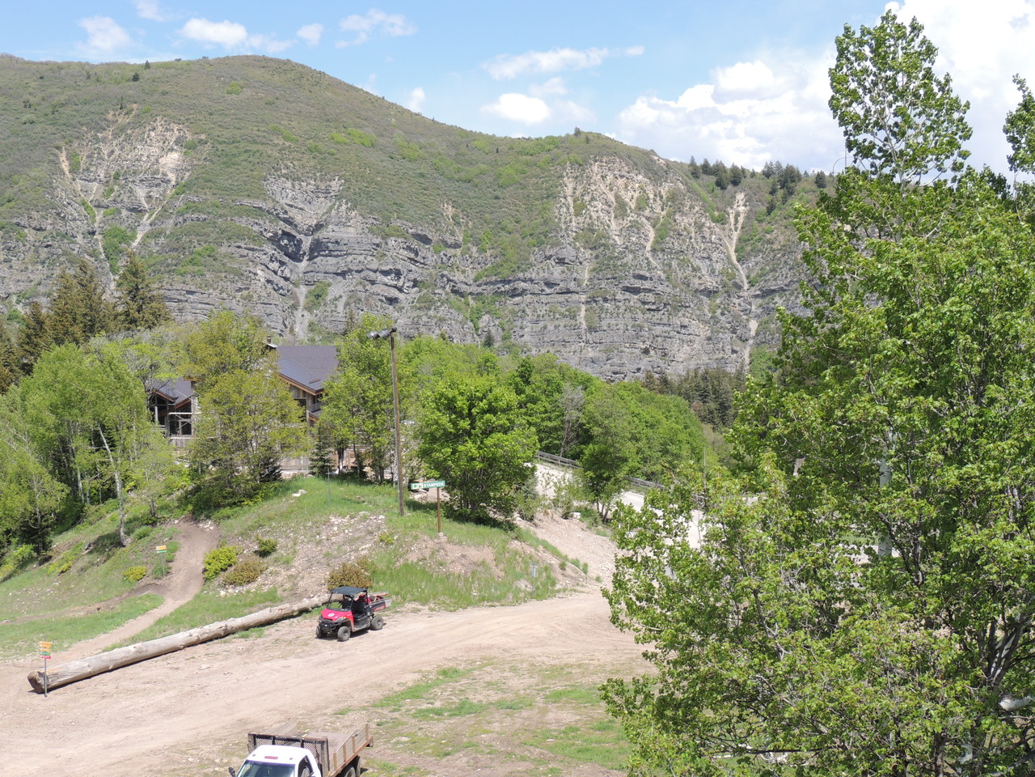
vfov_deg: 33.6
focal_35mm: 43
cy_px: 388
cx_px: 518
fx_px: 1286
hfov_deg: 43.9
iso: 100
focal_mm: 7.6
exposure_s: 1/800
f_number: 3.4
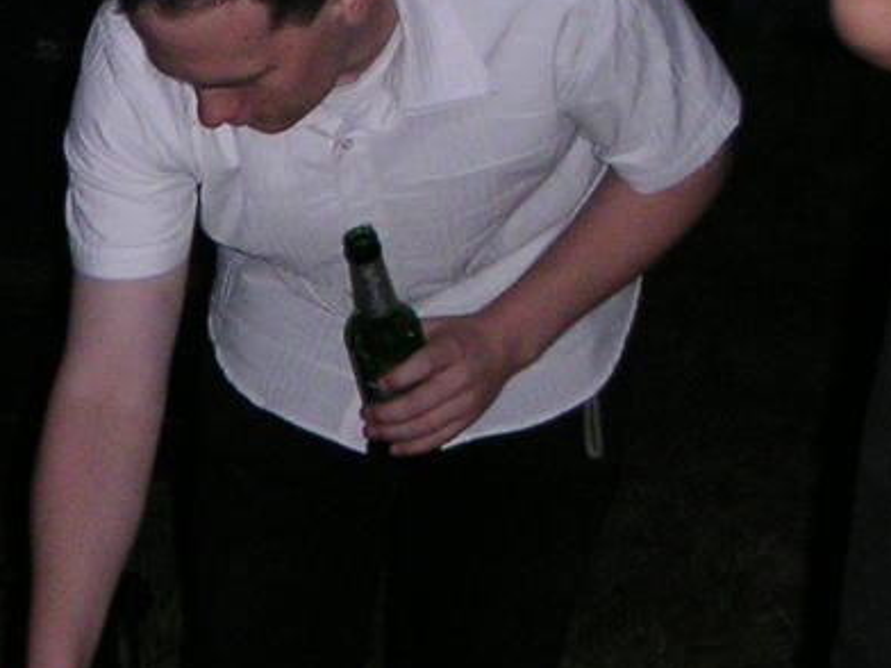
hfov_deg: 15.5
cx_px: -80
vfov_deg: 11.9
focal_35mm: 124
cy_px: 482
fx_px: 3192
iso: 160
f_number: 2.8
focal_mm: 6
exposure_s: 1/45
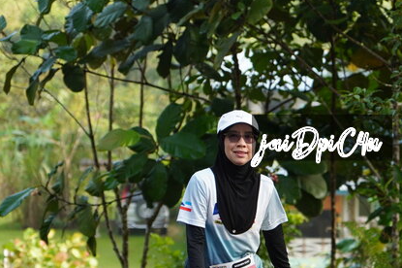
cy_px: 221
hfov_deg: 10.2
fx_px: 2254
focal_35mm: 202
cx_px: 321
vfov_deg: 6.8
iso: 320
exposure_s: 1/500
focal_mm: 70
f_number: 2.8
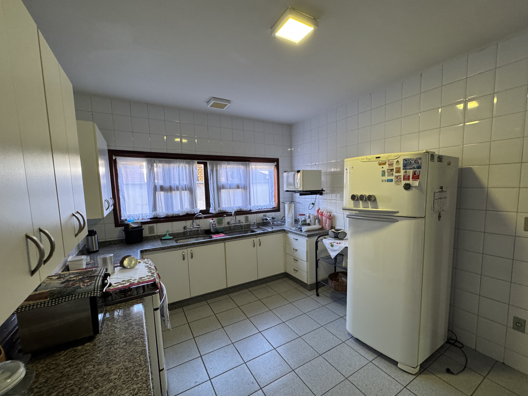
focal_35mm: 15
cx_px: 283
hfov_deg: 98.0
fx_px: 229
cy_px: 210
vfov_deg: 81.7
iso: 320
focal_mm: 2.22
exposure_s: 1/60
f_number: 2.2
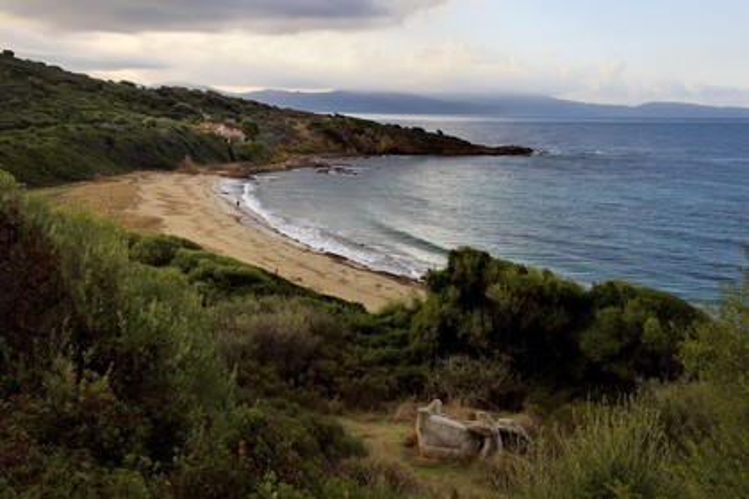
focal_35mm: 38
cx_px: 374
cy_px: 250
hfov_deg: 50.7
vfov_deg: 35.1
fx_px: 791
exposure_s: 1/250
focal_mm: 38
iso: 200
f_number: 7.1
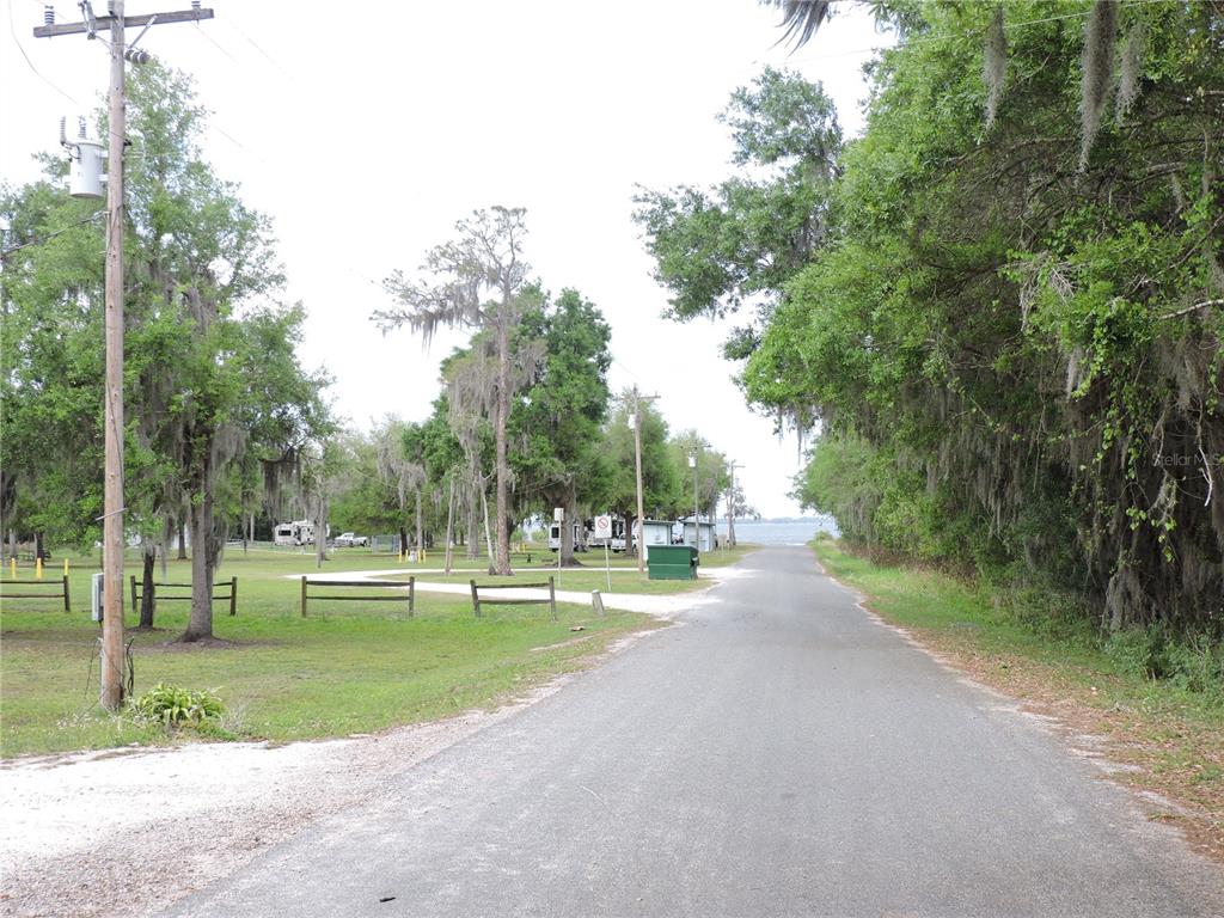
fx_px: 1520
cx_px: 612
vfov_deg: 33.6
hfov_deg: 43.9
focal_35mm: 43
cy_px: 459
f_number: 3.4
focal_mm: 7.7
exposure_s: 1/320
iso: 100
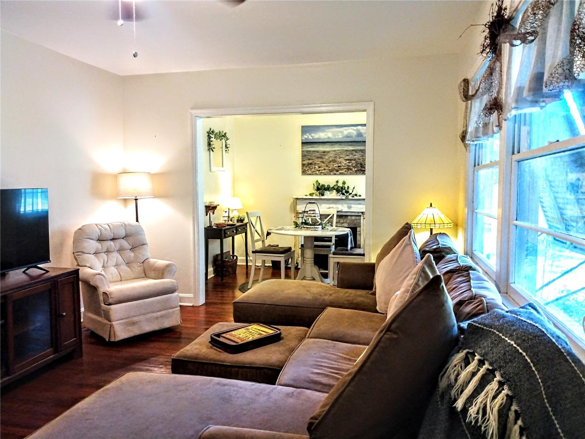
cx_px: 292
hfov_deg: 81.7
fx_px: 338
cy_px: 220
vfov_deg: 66.0
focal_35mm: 20
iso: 403
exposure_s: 1/30
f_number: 2
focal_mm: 3.54
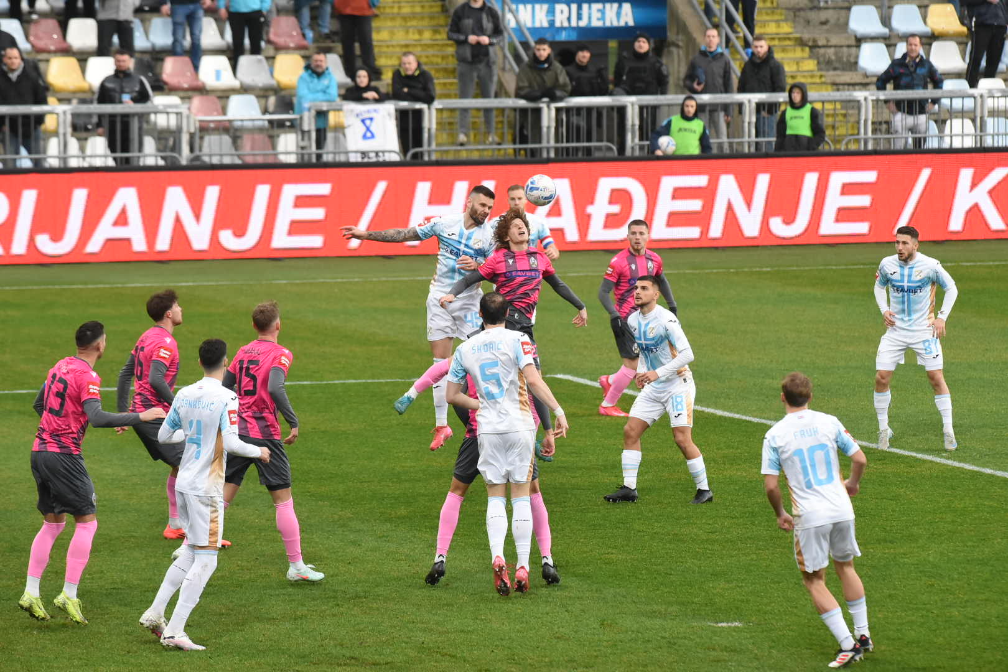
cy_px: 336
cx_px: 504
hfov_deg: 6.9
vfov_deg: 4.6
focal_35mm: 300
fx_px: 8399
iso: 4000
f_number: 8
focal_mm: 300
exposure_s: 1/1600
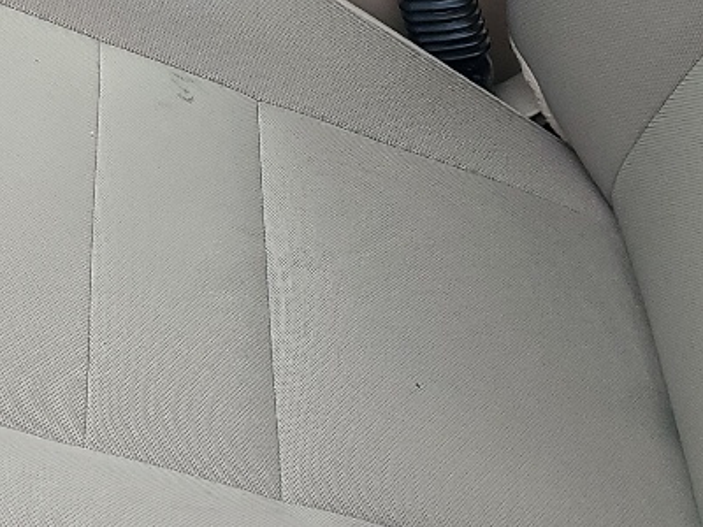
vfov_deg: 13.9
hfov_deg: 18.3
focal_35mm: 104
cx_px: -32
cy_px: -77
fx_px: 2112
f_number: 1.5
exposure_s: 1/476
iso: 50
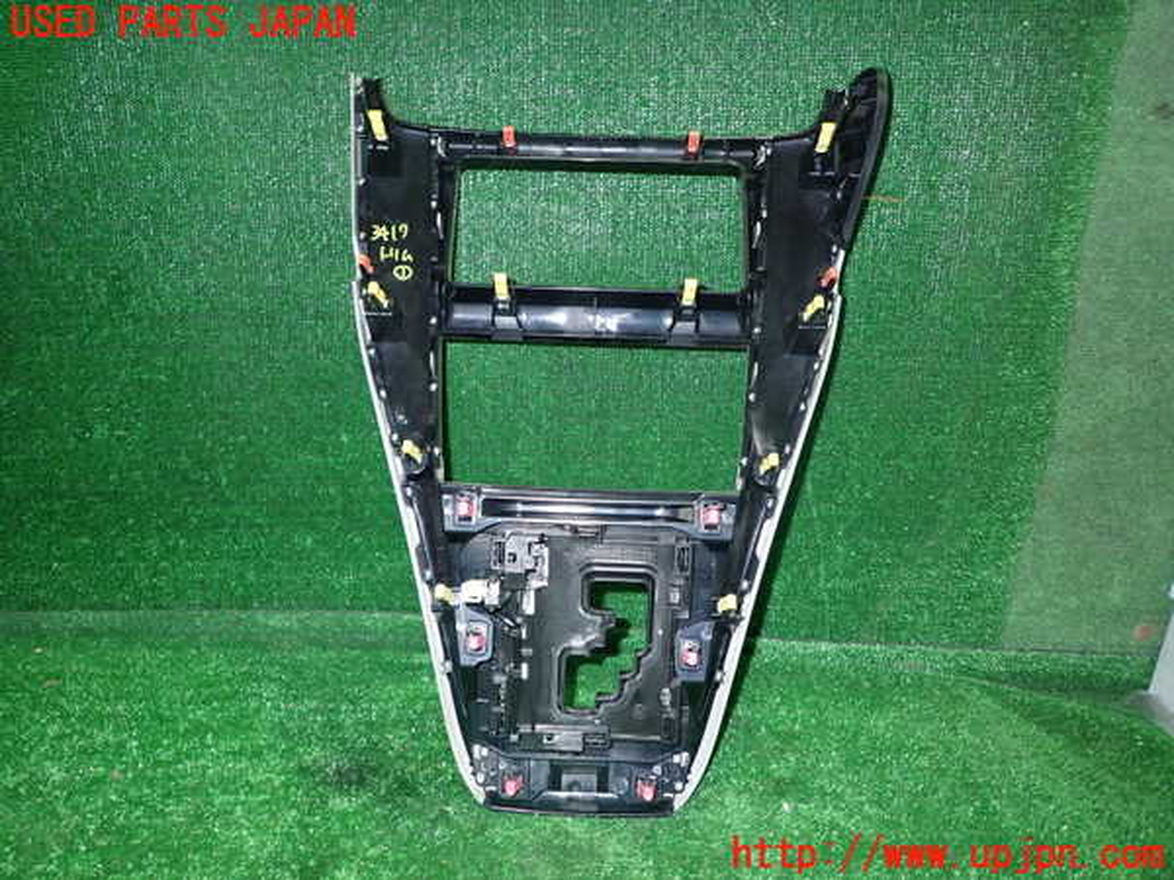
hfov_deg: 69.4
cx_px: 587
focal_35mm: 25
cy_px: 440
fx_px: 848
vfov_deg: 54.9
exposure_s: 1/30
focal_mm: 4.5
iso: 200
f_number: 2
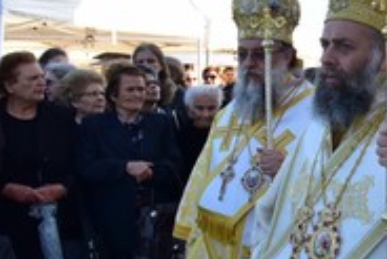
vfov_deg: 16.1
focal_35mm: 85
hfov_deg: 20.4
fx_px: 914
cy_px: 93
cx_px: 585
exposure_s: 1/1600
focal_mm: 24
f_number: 7.1
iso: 2000
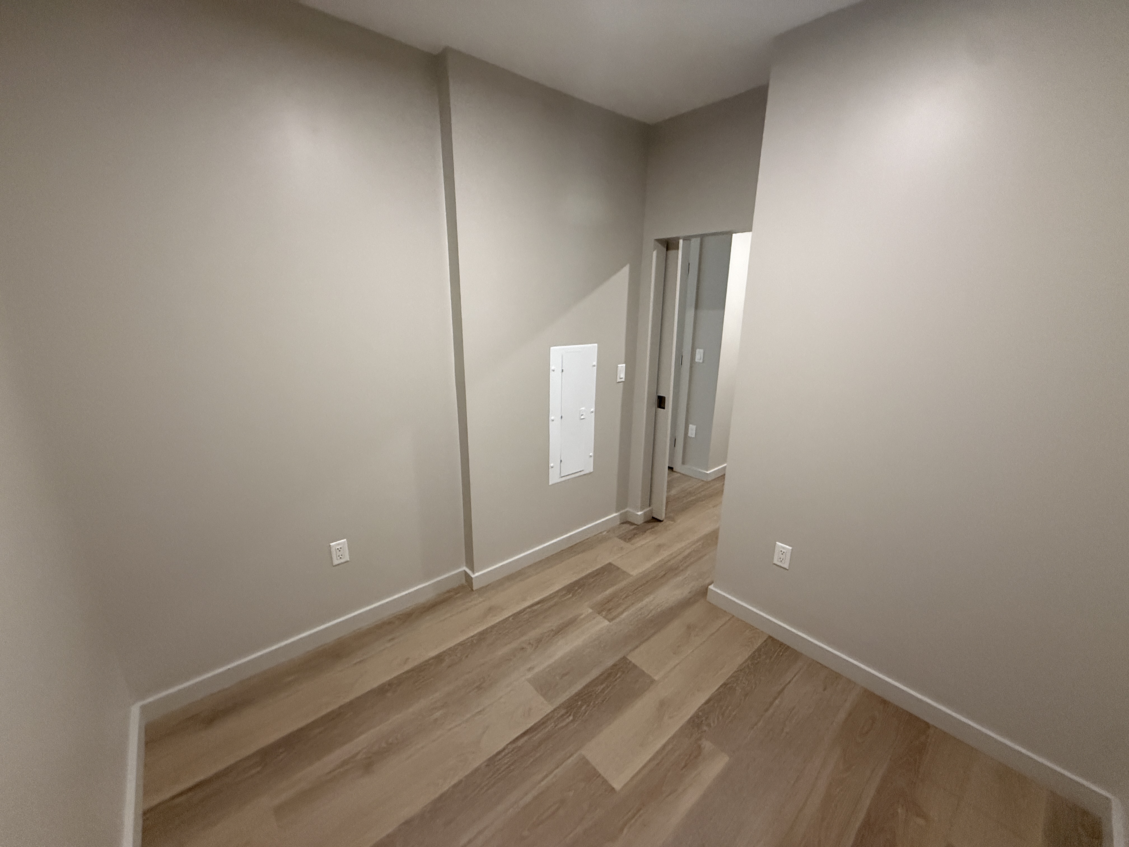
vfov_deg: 85.7
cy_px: 424
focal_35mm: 14
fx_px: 457
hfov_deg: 102.1
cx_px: 564
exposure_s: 1/60
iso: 800
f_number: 2.2
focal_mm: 2.22
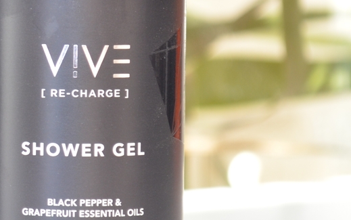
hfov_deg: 8.0
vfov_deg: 5.1
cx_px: -138
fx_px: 2475
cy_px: 50
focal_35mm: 259
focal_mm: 55
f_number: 5.6
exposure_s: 1/80
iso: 400
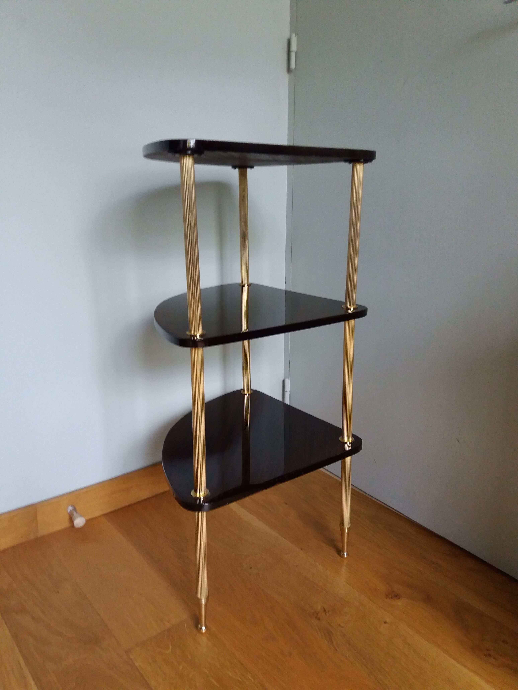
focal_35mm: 28
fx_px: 559
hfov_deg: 49.7
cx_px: 259
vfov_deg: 63.4
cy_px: 345
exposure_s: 1/17
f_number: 1.9
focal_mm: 3.7
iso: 200
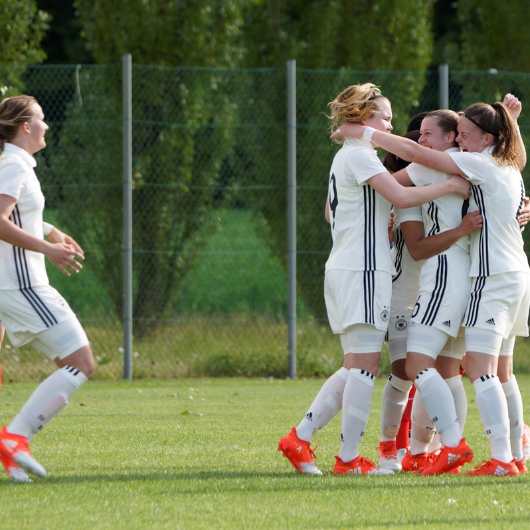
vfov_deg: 3.3
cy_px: 265
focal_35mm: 537
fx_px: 9302
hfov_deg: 3.3
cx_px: 364
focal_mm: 280
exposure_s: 1/500
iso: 250
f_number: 5.6
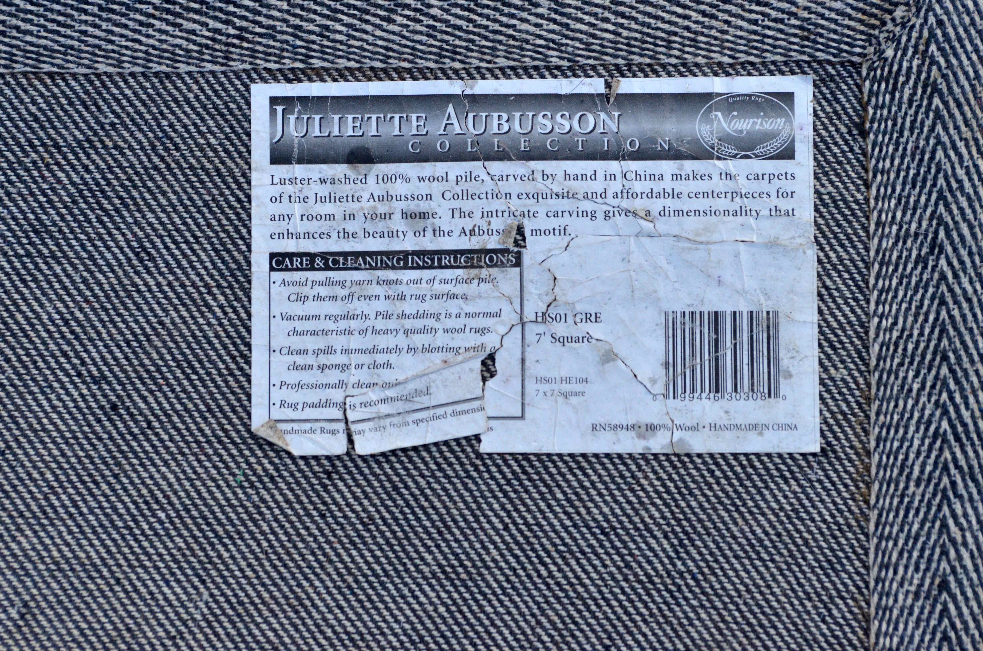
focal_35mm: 128
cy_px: 326
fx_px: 3474
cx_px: 492
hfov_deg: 16.1
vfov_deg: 10.7
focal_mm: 85
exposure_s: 1/1000
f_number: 8
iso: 800
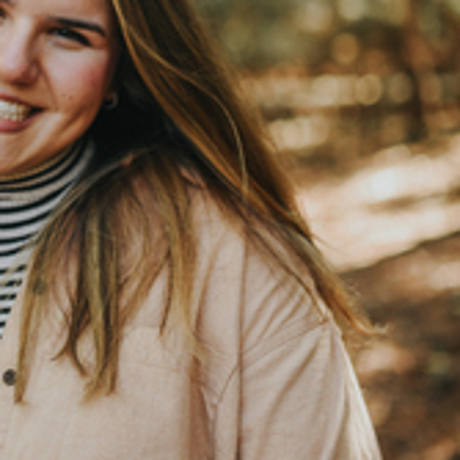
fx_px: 1338
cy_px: 58
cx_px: 6
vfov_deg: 19.2
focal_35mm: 89
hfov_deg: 19.0
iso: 160
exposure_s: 1/320
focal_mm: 35
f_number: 1.6
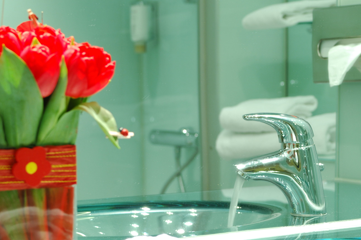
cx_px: 284
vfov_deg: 12.2
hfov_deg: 18.2
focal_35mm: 112
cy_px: 175
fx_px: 1120
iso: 100
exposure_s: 1/1.3
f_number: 5.6
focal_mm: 45
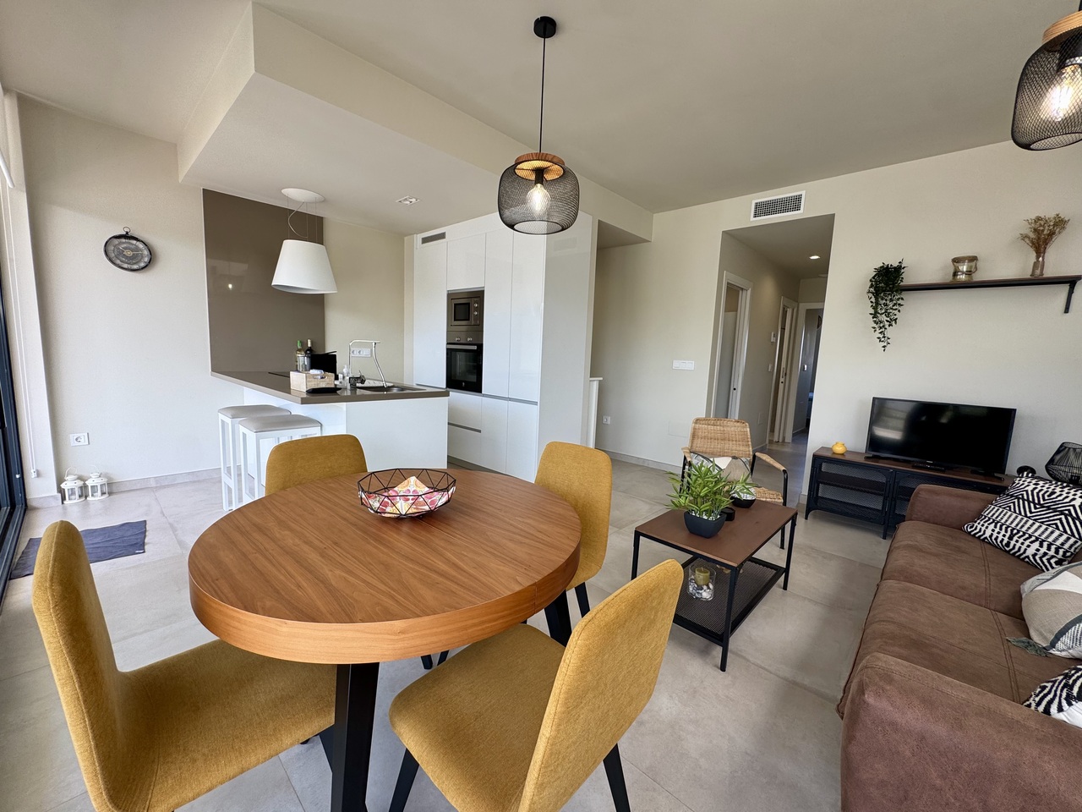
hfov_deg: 102.1
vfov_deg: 85.7
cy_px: 406
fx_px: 438
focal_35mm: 14
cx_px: 541
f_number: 2.2
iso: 40
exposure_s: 1/143
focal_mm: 2.22
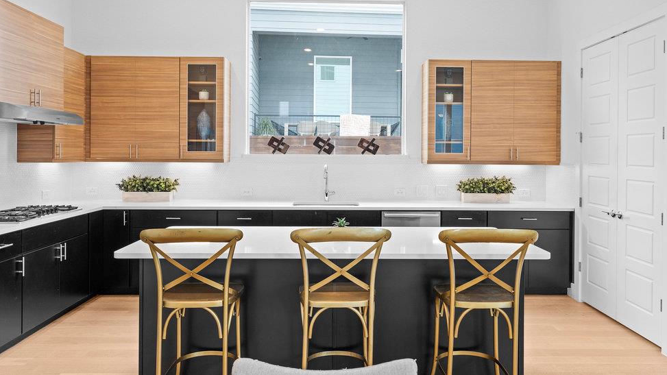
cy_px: 147
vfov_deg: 41.3
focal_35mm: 28
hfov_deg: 67.9
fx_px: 495
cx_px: 342
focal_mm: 26
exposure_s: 1/4
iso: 320
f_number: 8
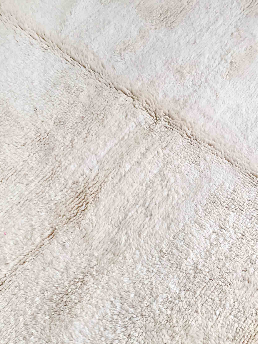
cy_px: 220
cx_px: 180
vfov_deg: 43.4
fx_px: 427
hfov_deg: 33.2
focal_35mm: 43
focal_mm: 4.15
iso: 40
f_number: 2.2
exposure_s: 1/33
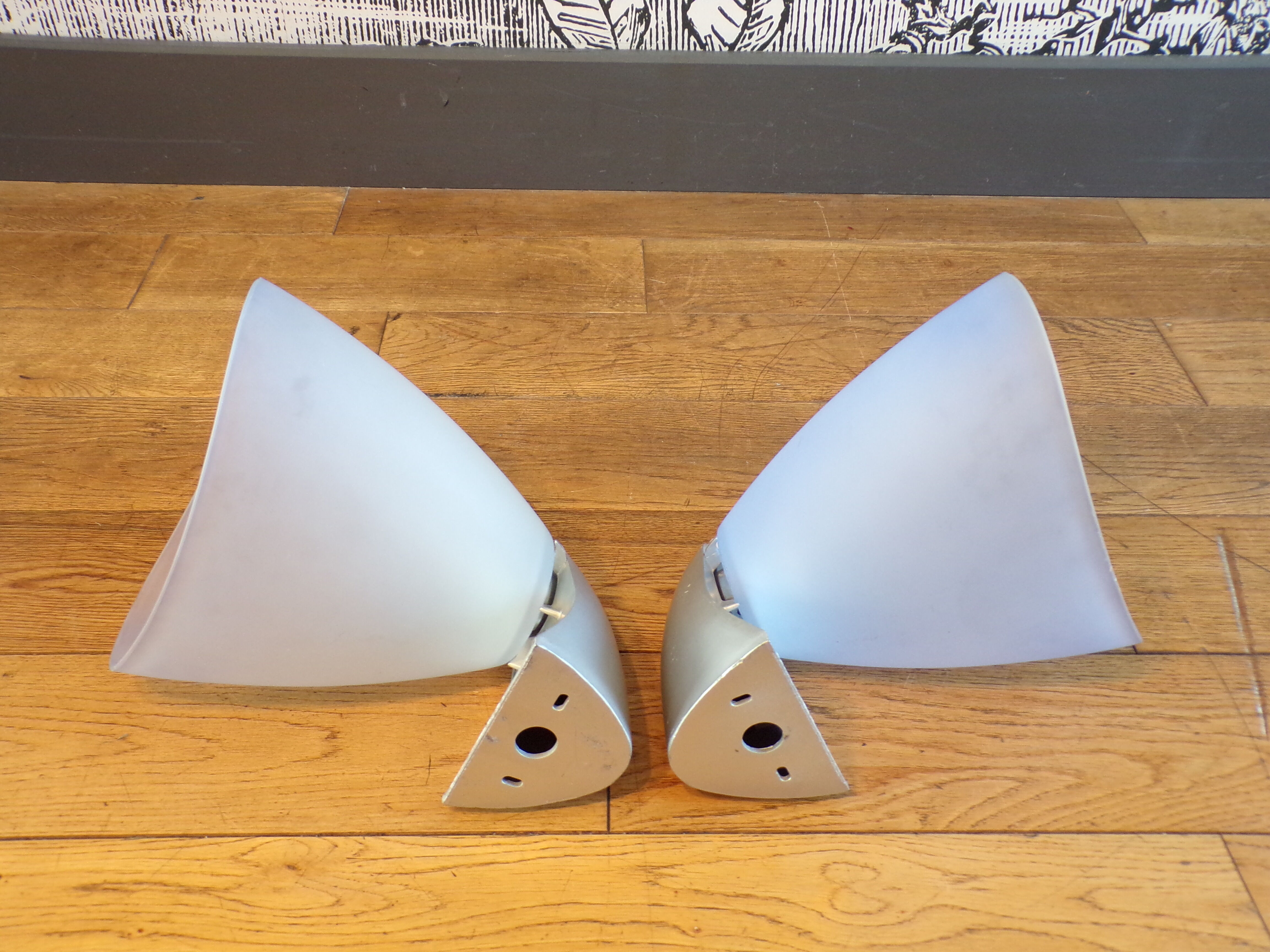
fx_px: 1174
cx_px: 635
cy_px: 476
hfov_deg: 56.8
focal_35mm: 32
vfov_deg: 44.2
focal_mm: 5.8
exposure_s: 1/17
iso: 207
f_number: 3.2
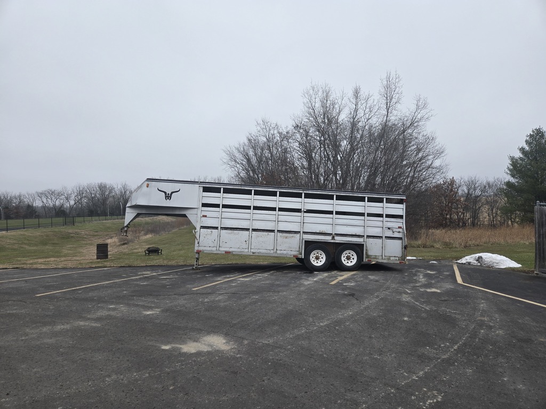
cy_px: 204
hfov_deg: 73.9
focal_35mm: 23
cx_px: 273
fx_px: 363
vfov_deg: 58.9
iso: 25
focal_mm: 5.4
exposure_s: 1/596
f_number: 1.8
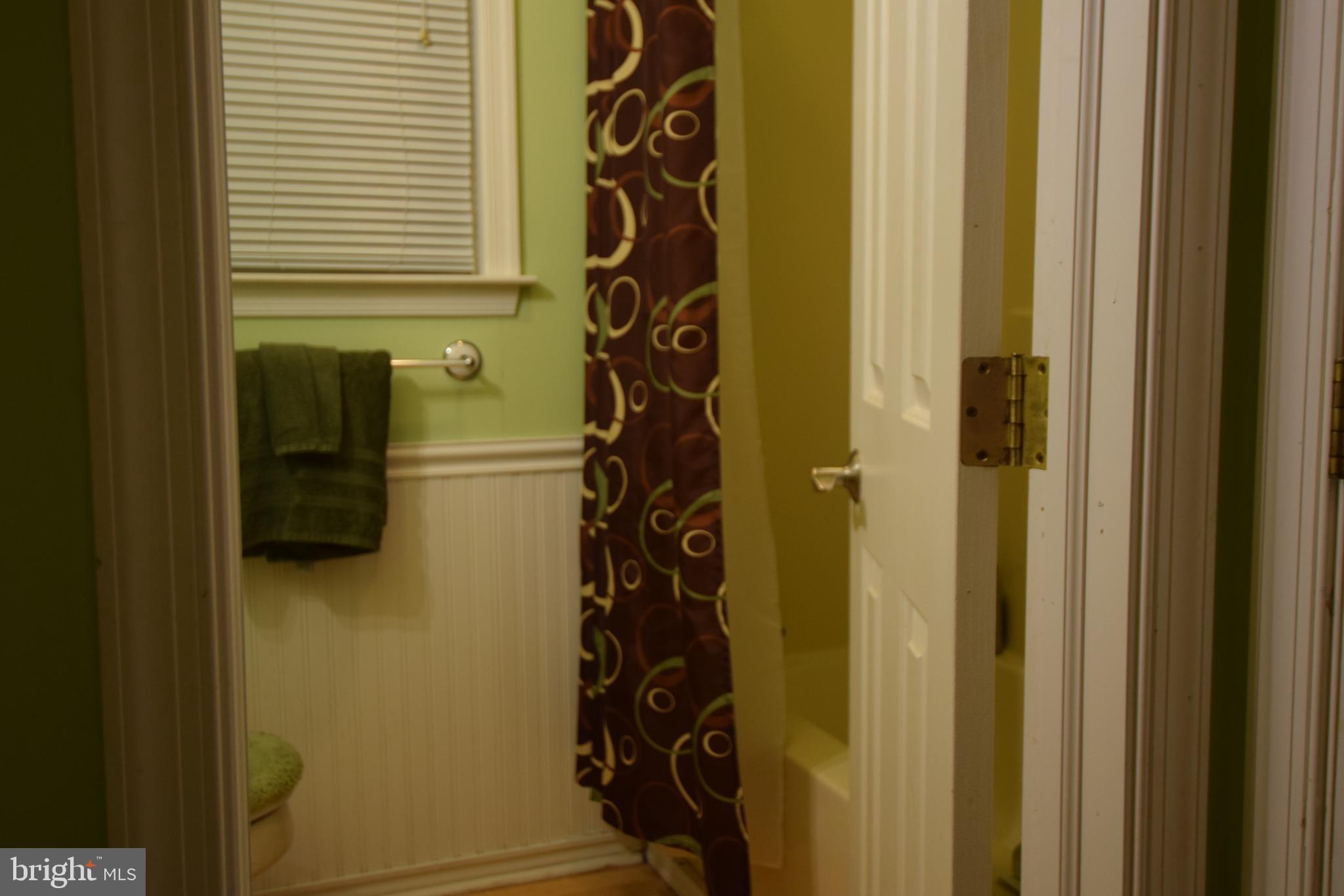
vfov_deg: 40.0
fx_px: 1232
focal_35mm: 33
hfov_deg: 57.2
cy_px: 448
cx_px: 672
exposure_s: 1/60
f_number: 4
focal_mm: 22
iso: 560
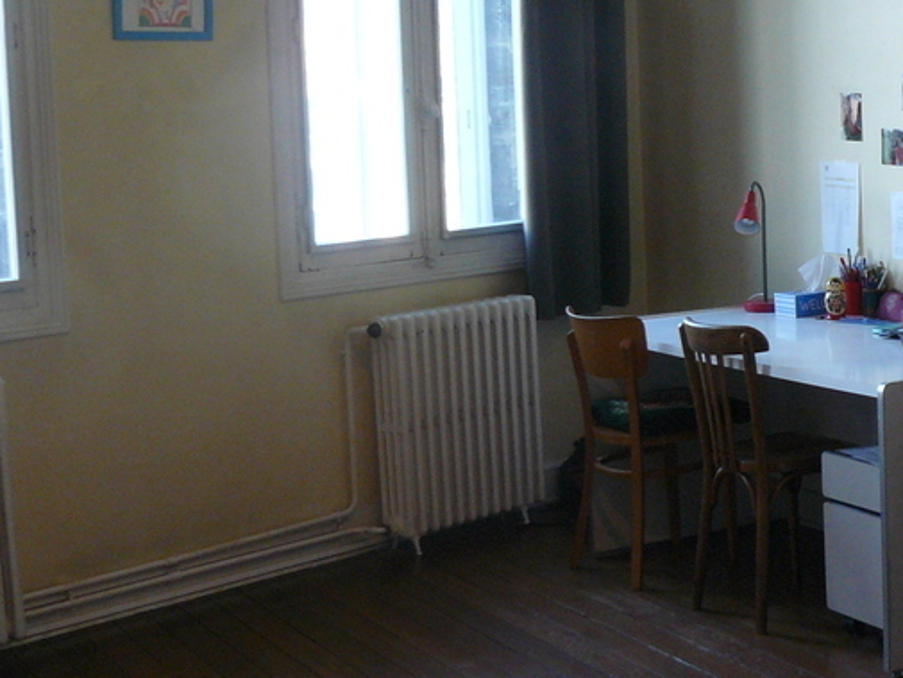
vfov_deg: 20.1
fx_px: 1905
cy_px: 204
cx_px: 876
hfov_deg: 25.5
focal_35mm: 73
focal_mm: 6
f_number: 2.8
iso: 200
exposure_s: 1/20
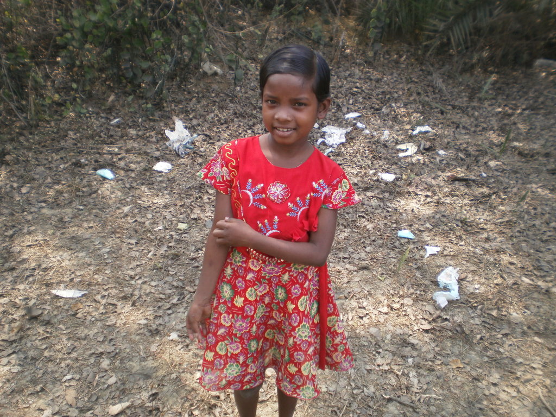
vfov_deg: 39.7
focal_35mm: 36
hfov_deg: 51.4
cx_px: 278
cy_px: 208
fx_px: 578
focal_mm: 6.3
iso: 100
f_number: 3.1
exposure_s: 1/160
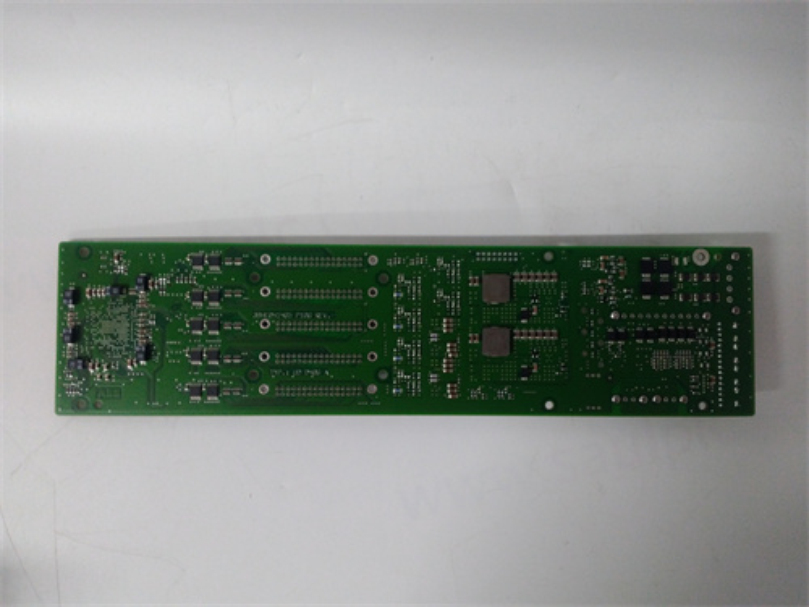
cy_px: 304
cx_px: 404
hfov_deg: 65.3
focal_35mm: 27
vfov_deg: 51.4
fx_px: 631
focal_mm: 3.79
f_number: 2
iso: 396
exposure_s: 1/33
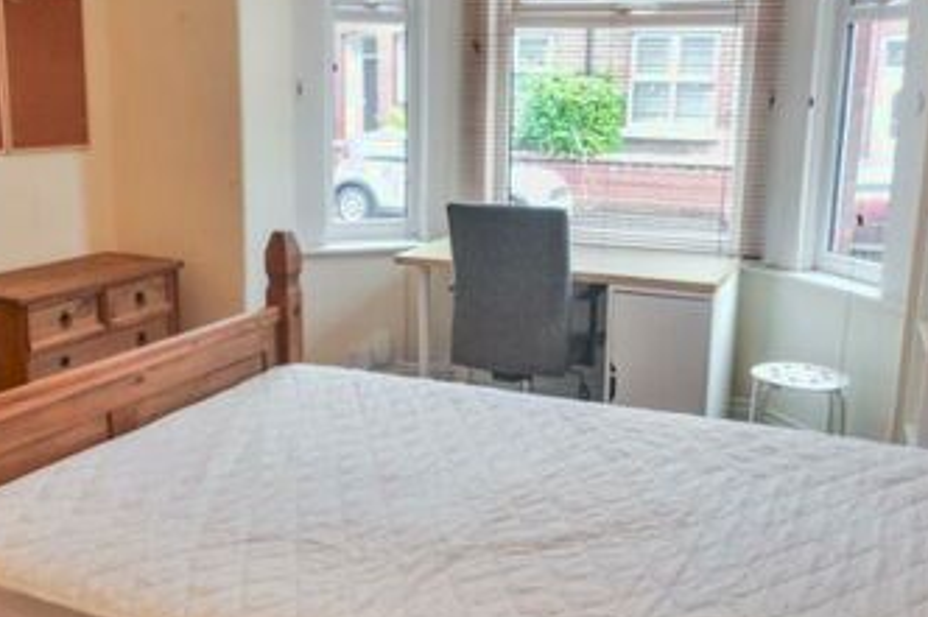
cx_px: 492
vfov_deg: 35.0
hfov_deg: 50.7
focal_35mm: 38
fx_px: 979
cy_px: 300
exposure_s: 1/30
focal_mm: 12
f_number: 4.5
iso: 400
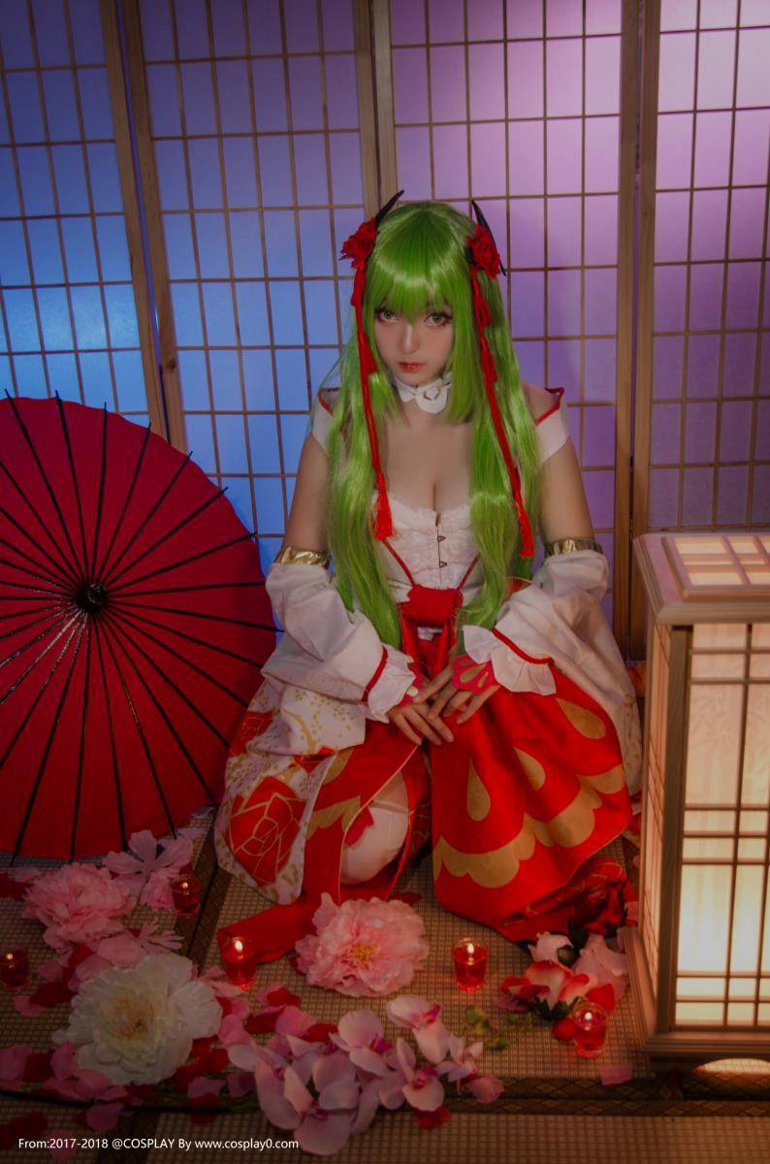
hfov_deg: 31.7
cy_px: 582
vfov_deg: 46.5
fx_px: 1354
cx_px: 385
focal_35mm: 42
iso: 125
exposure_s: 1/50
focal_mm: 28
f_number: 2.8
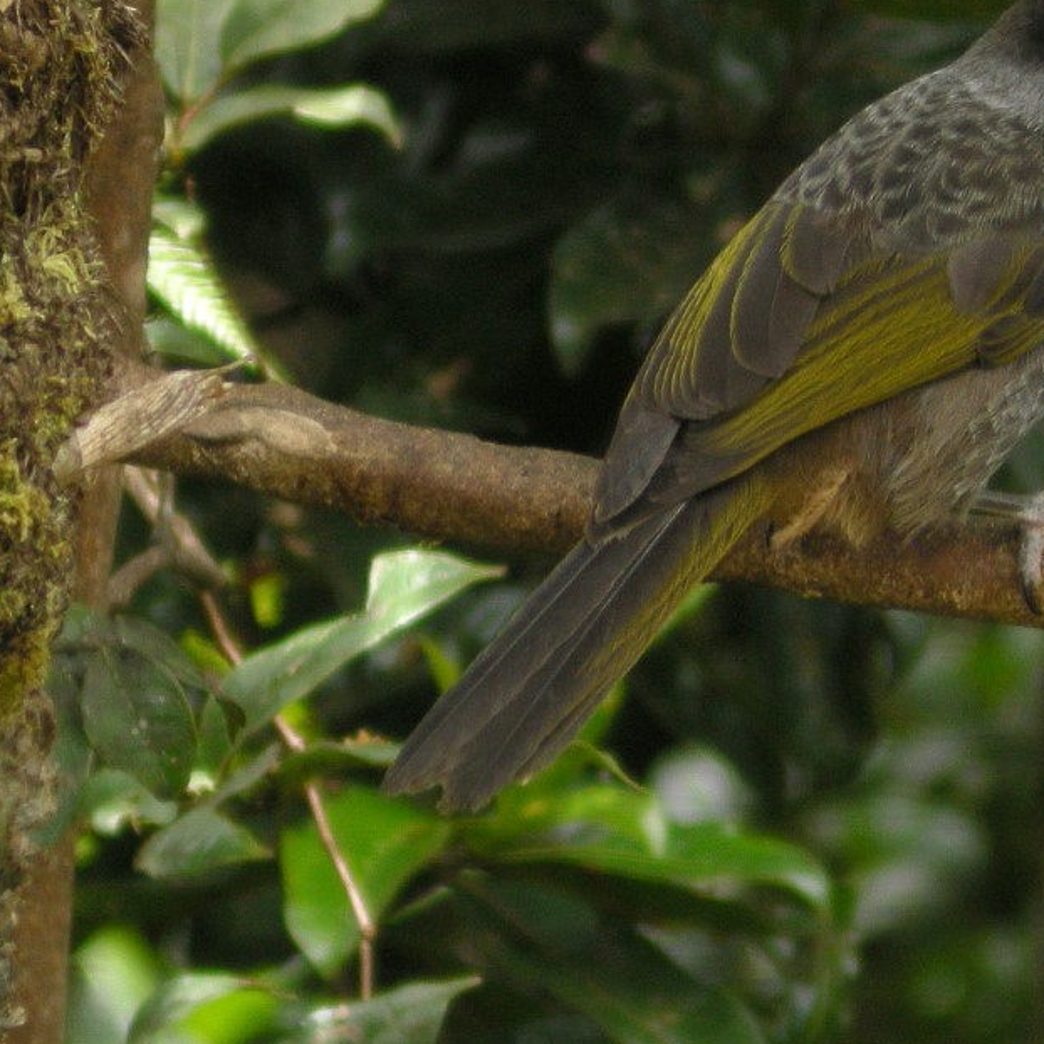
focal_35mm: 258
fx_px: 8803
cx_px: 824
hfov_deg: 6.8
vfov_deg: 6.8
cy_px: 576
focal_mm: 26.3
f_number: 5.3
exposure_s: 1/125
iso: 100
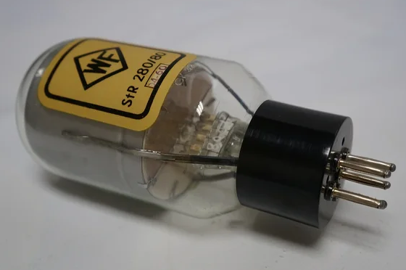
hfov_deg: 41.2
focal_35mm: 48
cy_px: 132
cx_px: 196
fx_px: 541
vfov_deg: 28.0
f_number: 4
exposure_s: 1/60
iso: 400
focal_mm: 28
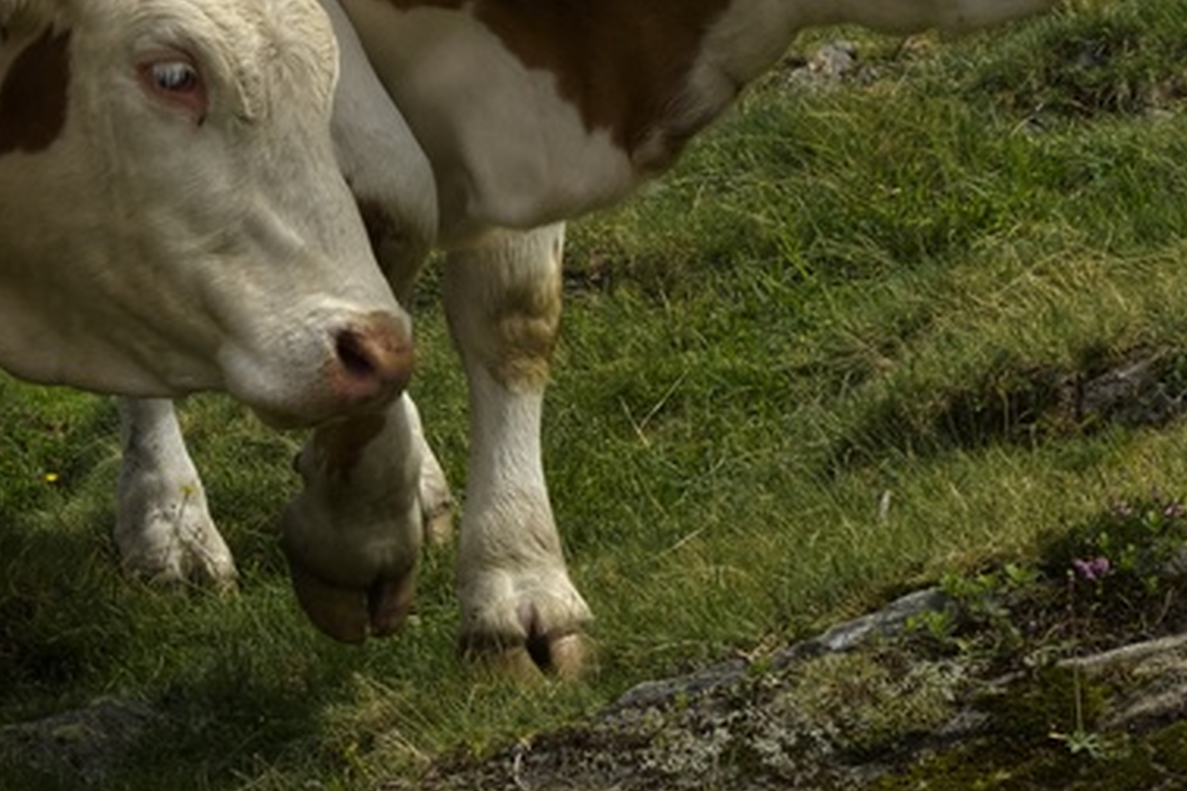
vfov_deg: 9.5
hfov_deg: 14.1
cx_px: -91
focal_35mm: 142
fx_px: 4693
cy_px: -137
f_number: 11
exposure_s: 1/160
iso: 100
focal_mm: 35
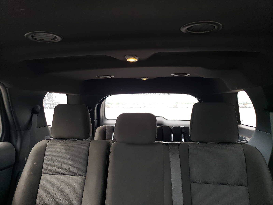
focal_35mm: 26
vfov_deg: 53.1
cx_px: 136
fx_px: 205
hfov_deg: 67.3
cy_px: 102
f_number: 1.5
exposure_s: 1/60.2
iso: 87
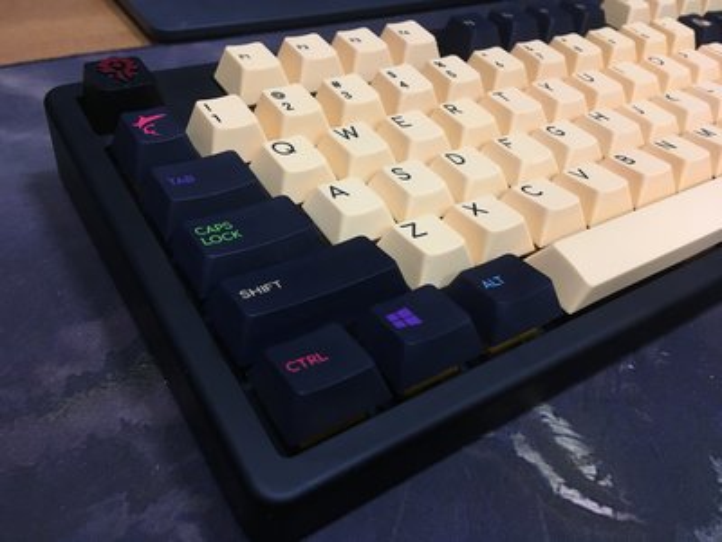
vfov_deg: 48.2
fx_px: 605
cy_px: 271
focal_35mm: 29
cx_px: 361
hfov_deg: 61.7
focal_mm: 4.15
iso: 40
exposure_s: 1/33
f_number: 2.2
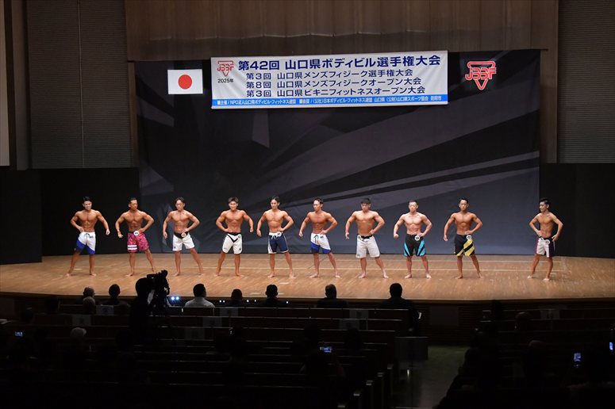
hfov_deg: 30.5
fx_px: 1127
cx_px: 308
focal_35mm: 66
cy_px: 204
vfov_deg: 20.6
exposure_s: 1/400
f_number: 5.6
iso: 6400
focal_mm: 44
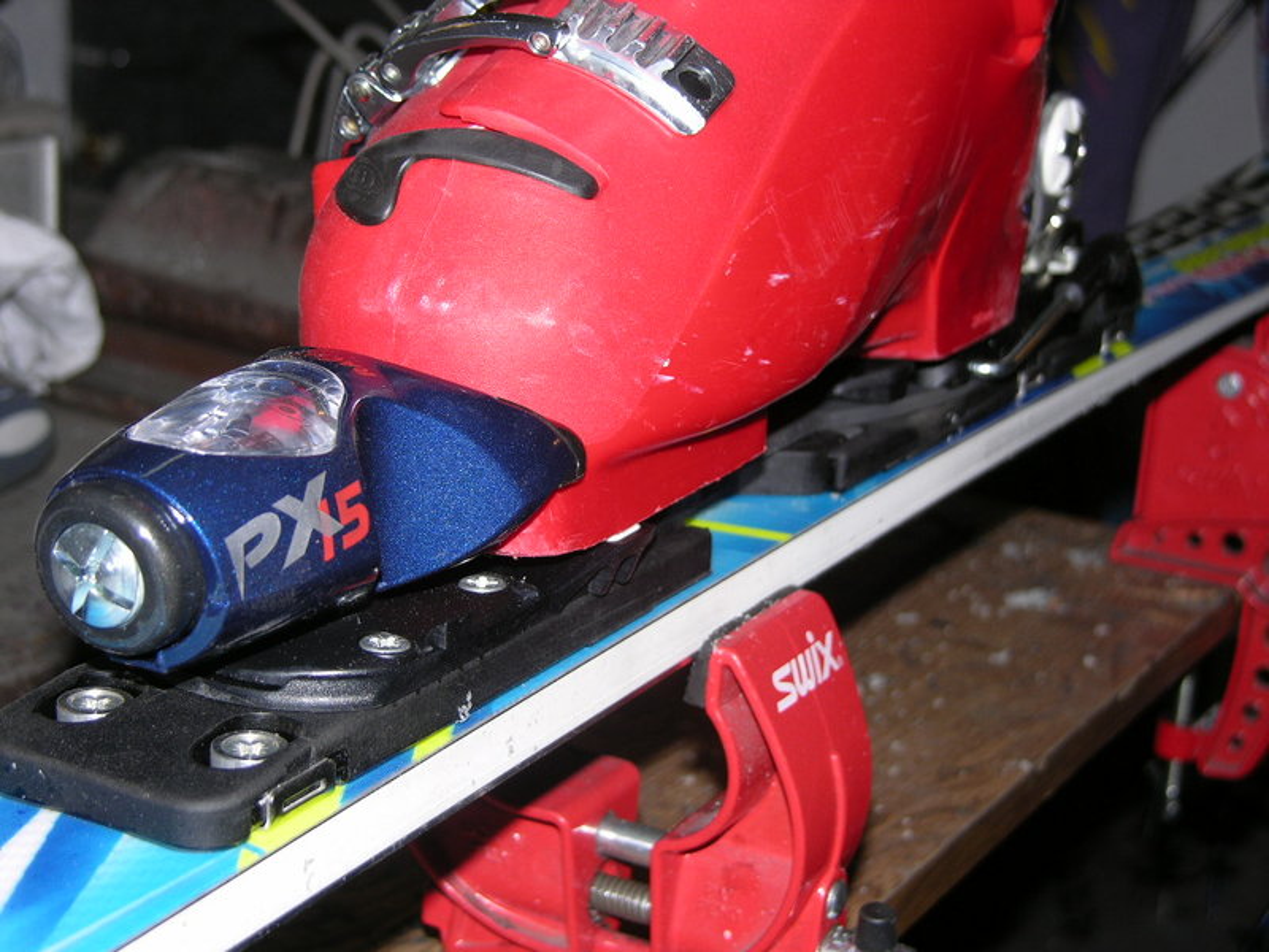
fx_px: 2713
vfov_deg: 19.9
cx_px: 634
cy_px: 476
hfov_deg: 26.3
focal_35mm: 74
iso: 50
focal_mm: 18.8
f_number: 3.3
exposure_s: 1/120
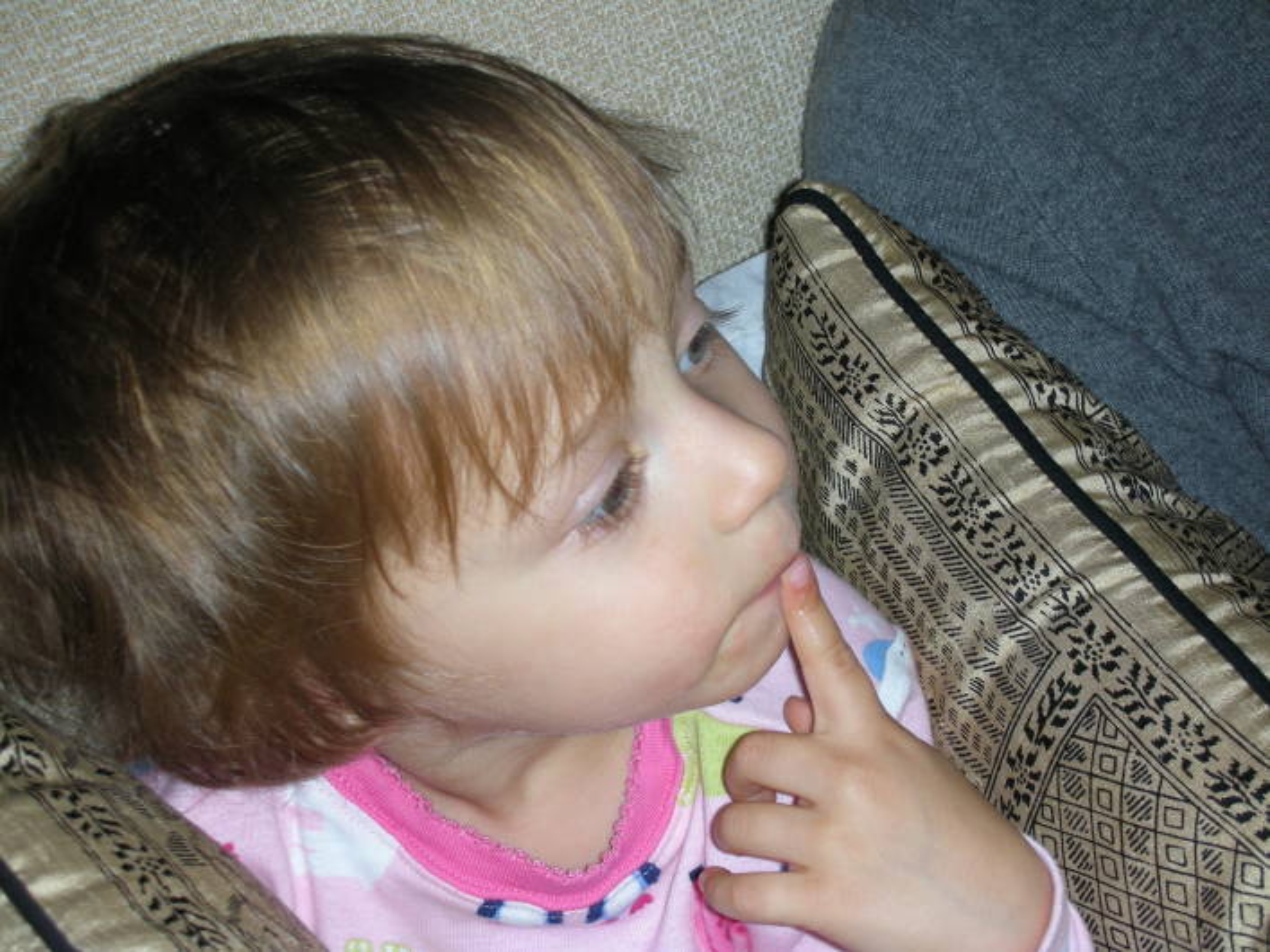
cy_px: 476
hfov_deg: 31.7
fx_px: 2238
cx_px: 635
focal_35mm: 61
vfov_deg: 24.0
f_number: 3.7
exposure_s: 1/120
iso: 50
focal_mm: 10.1
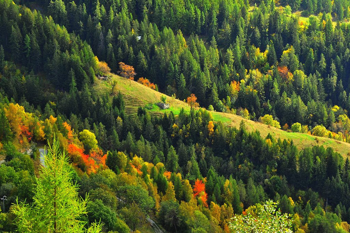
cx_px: 175
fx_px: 699
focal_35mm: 72
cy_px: 116
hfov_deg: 28.1
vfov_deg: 18.9
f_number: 8
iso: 400
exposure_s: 1/250
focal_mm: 48
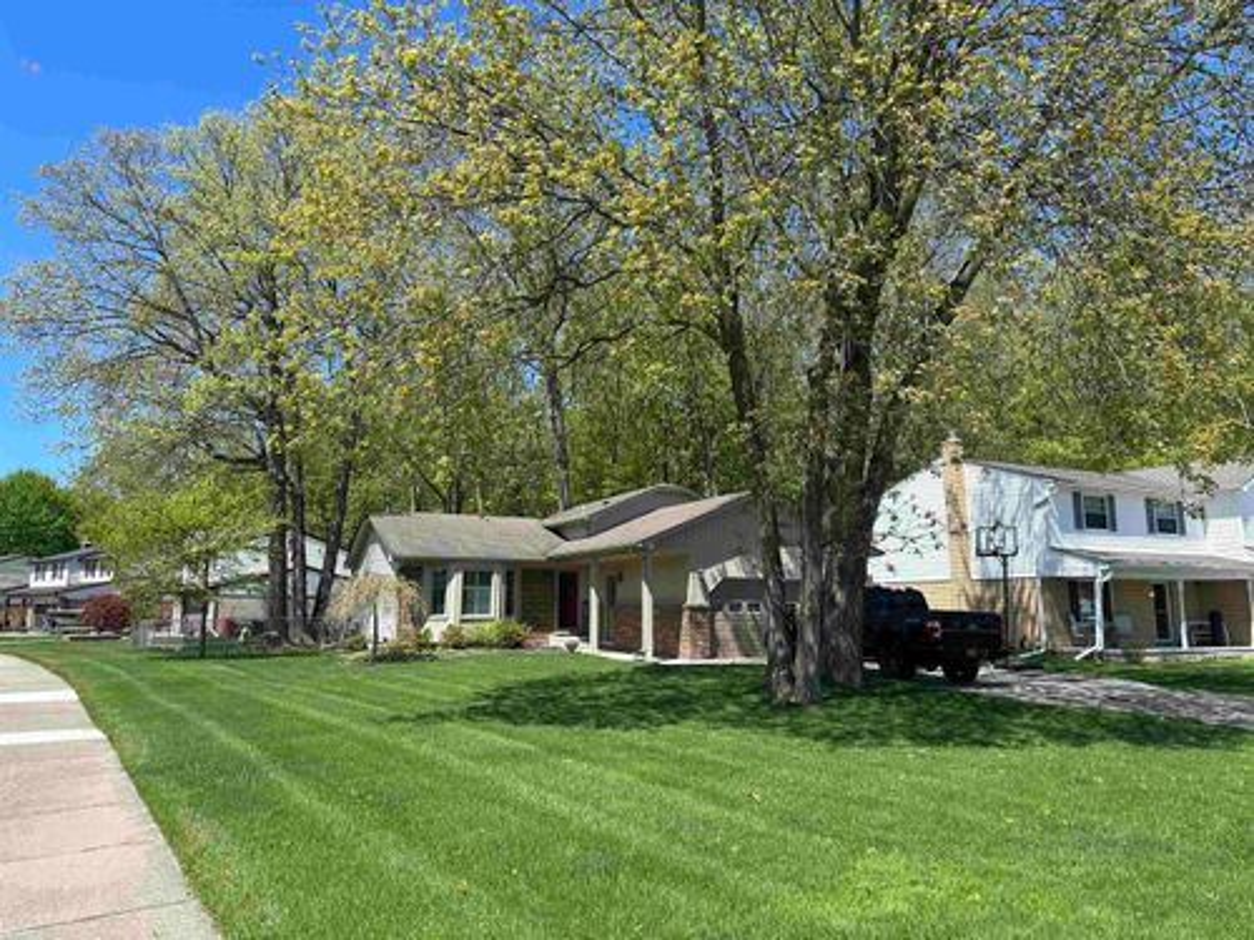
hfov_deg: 71.6
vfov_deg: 56.8
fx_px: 869
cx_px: 627
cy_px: 470
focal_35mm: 24
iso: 80
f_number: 1.78
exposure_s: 1/2525
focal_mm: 6.86
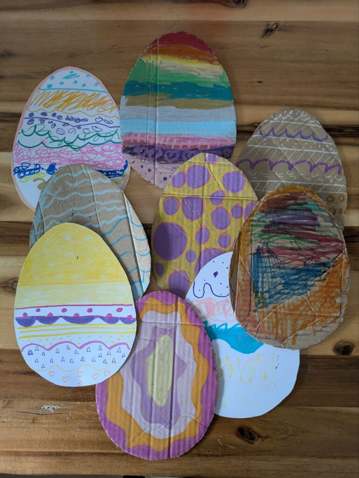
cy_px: 239
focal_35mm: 25
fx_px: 345
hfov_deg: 54.9
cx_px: 180
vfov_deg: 69.4
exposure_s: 1/33.3
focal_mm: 5.43
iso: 58
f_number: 1.89
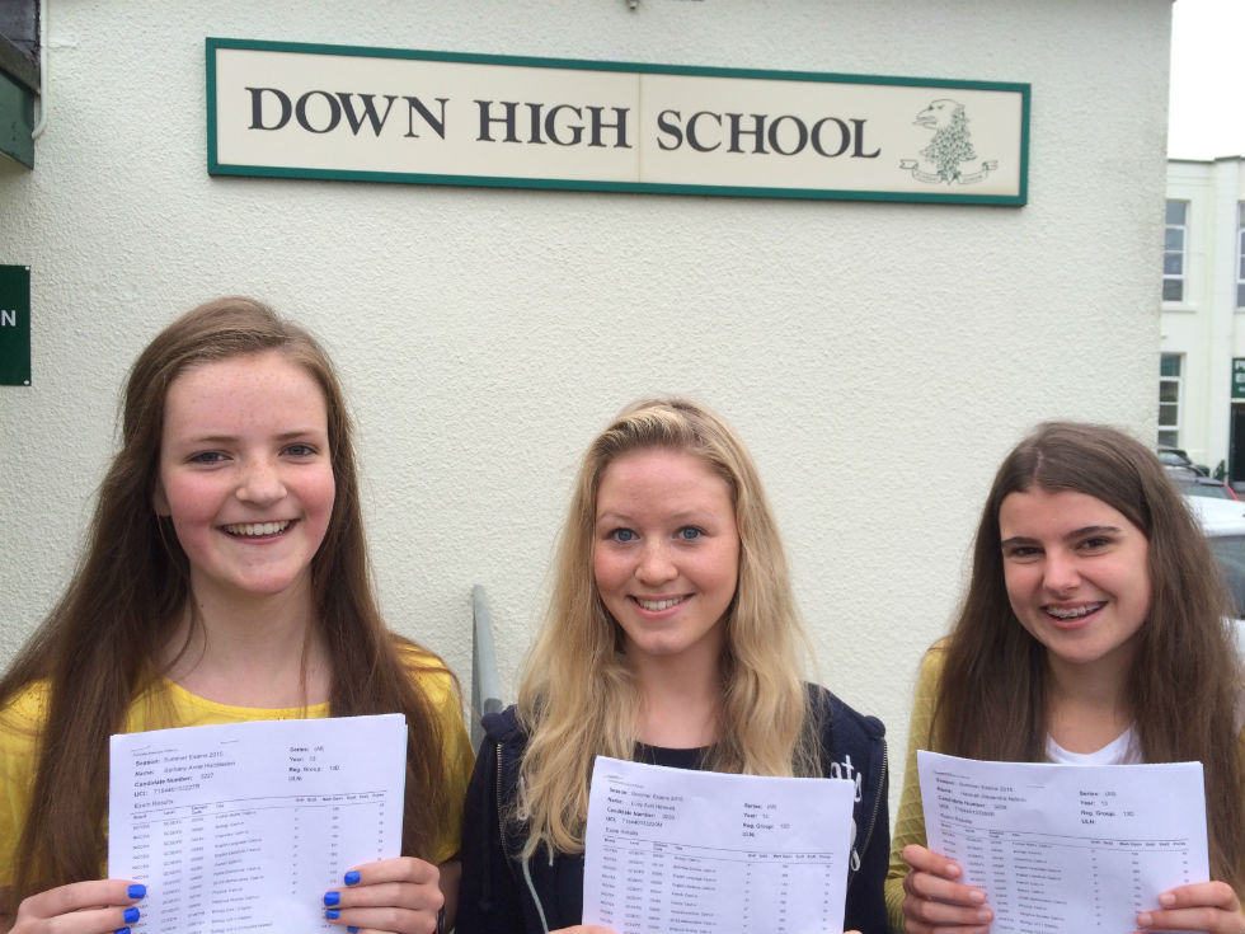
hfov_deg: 61.7
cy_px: 467
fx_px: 1043
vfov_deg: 48.2
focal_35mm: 29
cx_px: 622
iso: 32
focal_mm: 4.15
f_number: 2.2
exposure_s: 1/224
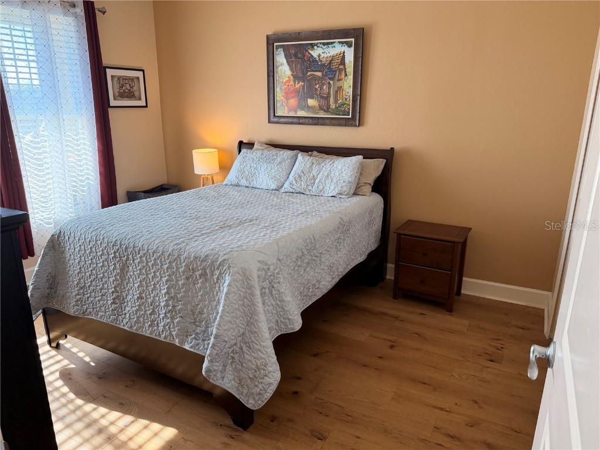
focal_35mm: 24
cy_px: 225
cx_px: 300
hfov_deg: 71.6
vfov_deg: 56.8
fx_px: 416
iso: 200
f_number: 1.78
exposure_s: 1/230
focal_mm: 6.76
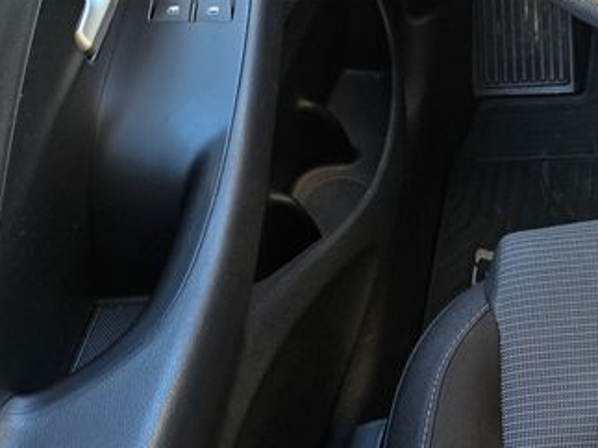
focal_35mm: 73
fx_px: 1261
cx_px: 853
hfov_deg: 22.6
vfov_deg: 19.6
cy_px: 4
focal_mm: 6.3
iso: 160
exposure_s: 1/100
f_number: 1.7
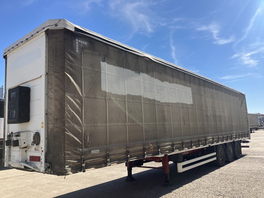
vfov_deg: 49.7
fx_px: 214
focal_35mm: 28
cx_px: 132
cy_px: 99
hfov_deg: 63.4
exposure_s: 1/1799
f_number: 1.8
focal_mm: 3.99
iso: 32
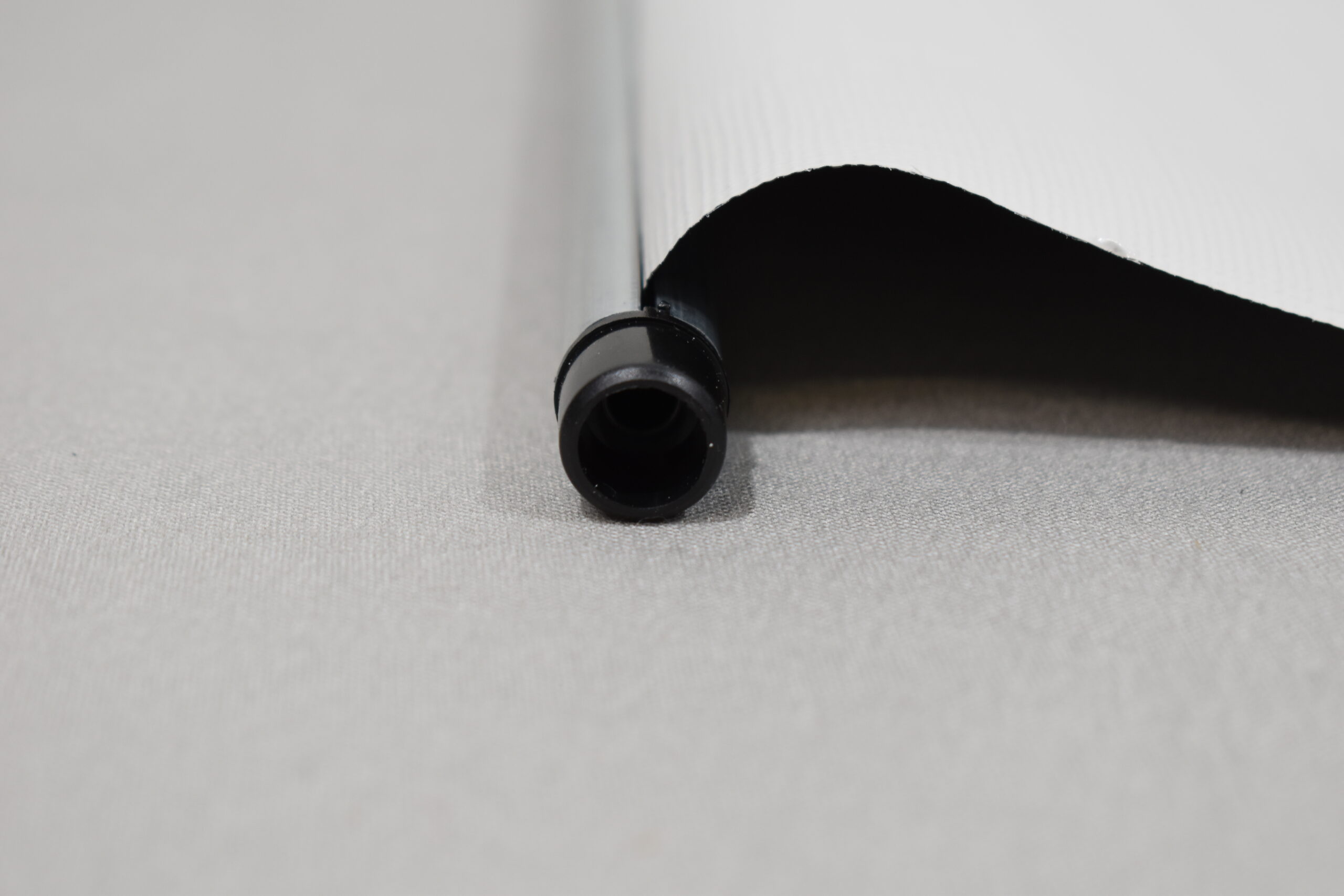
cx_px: 672
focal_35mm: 82
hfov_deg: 24.6
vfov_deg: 16.6
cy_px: 448
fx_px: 3080
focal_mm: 55
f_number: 5.6
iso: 500
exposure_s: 1/60
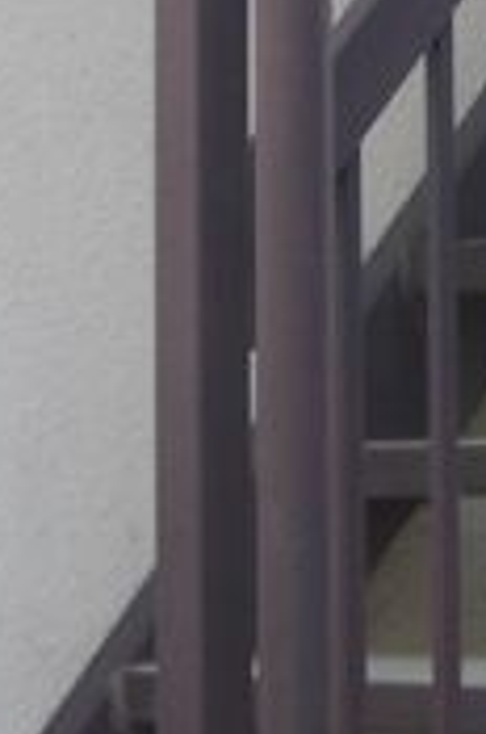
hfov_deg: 8.3
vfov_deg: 12.4
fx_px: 3314
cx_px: 670
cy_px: -67
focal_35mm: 163
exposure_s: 1/125
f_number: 2.8
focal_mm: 7.9
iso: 80
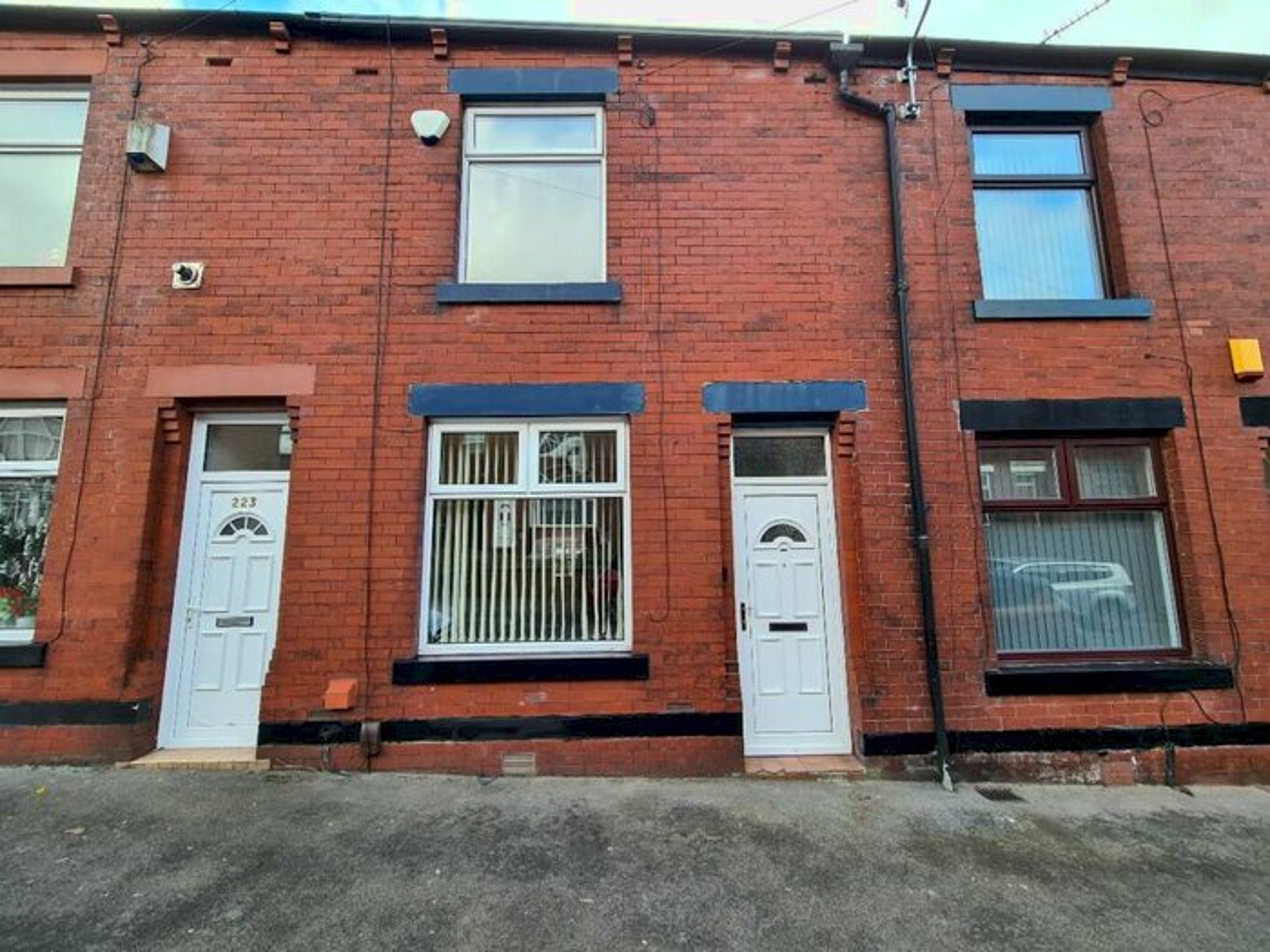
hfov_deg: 106.2
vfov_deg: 89.9
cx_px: 635
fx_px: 477
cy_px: 476
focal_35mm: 13
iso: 64
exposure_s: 1/248
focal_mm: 2.22
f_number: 2.2
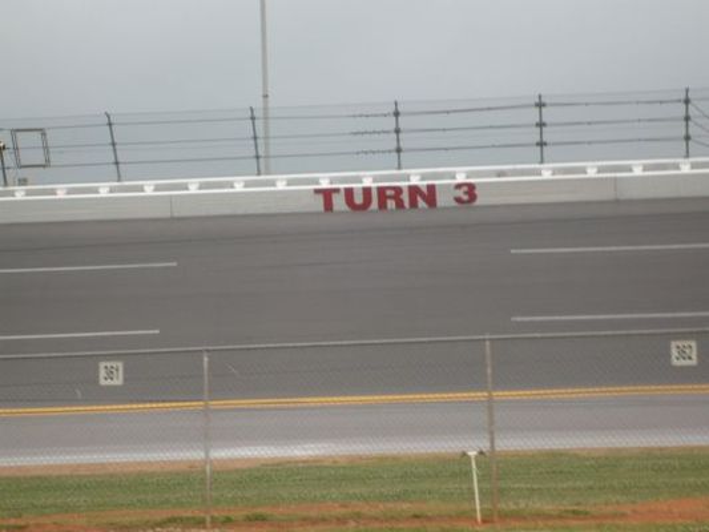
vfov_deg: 14.0
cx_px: 354
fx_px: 2172
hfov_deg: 18.5
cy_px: 266
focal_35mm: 106
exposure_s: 1/90
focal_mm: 17.4
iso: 80
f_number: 4.9
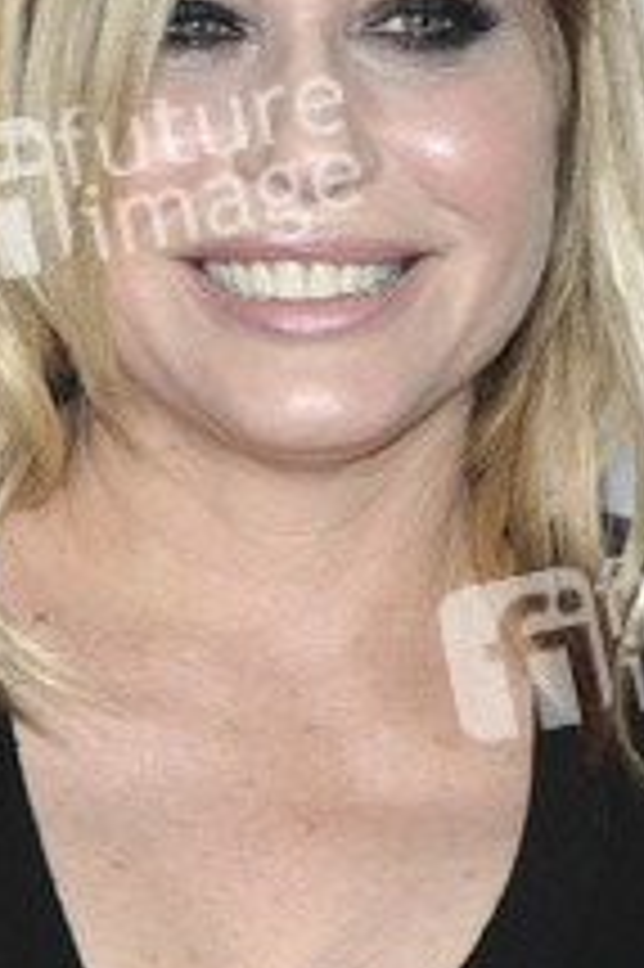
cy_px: 410
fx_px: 13892
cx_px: 263
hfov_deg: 2.7
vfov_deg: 4.0
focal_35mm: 517
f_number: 5
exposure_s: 1/200
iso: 320
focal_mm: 185
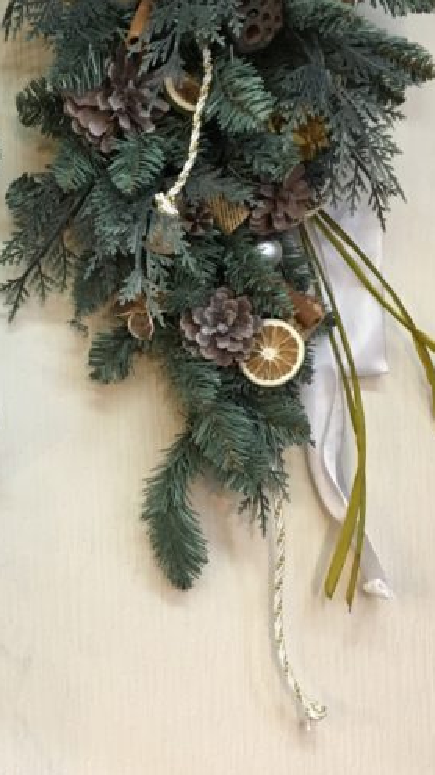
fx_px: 1170
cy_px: 339
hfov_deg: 20.5
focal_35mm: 57
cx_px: 16
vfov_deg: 36.6
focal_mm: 4.15
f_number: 2.2
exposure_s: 1/33
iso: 200
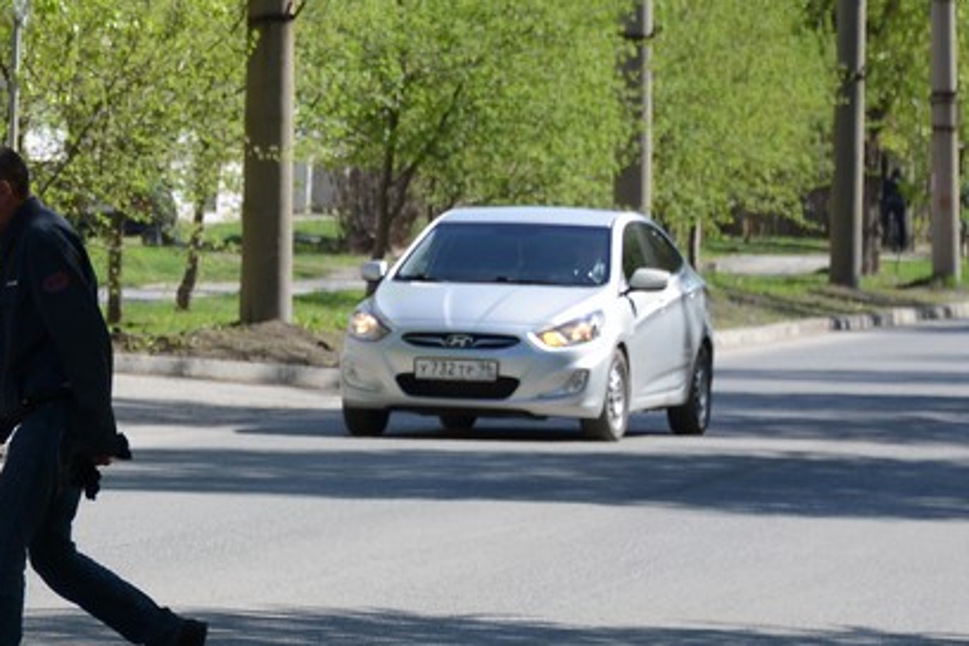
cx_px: -439
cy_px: 191
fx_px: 11089
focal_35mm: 412
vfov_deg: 3.3
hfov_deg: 5.0
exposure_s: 1/640
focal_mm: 112
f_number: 5.3
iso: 200
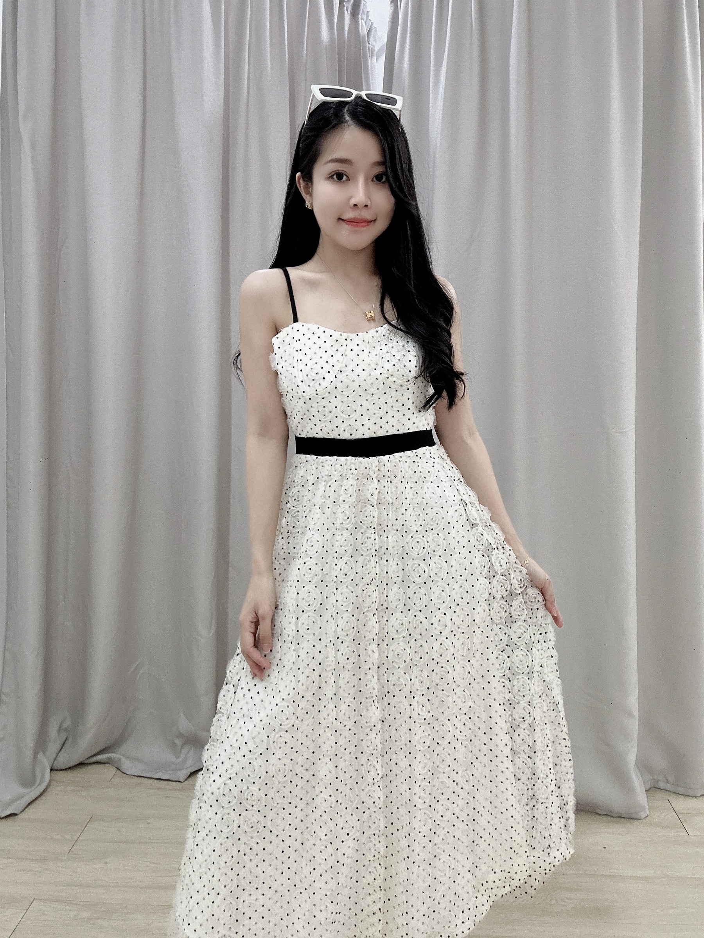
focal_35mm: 23
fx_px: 624
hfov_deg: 58.9
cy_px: 469
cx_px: 352
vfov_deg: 73.9
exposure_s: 1/50
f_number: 1.9
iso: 100
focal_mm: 2.69
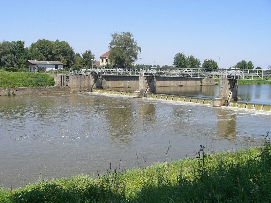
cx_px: 136
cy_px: 102
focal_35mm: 38
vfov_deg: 37.7
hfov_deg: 49.0
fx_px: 297
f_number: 4.4
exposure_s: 1/500
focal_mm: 6.3
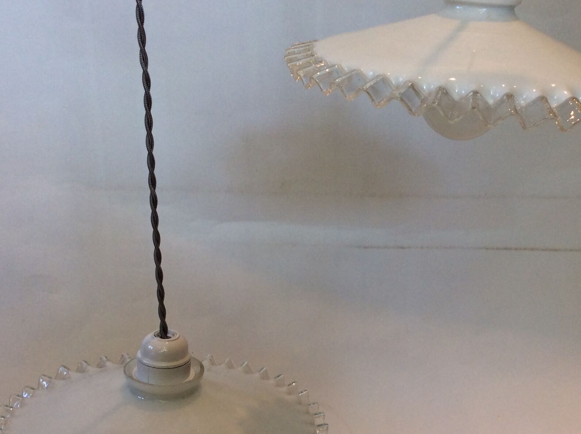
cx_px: 362
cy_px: 257
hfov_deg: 36.7
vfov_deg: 27.9
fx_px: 871
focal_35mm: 52
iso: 40
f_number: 2.4
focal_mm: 3.3
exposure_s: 1/33
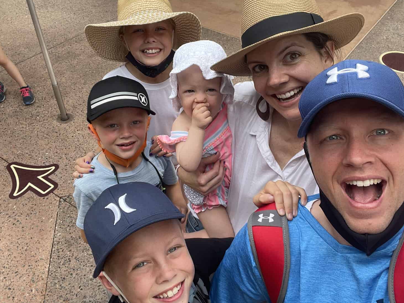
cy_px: 137
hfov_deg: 55.3
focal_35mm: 33
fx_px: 385
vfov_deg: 42.9
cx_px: 217
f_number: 2.2
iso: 25
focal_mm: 2.7
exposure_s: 1/122
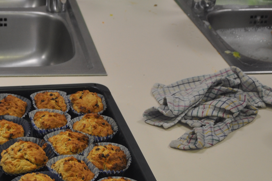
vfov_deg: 15.7
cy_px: 146
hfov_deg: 22.9
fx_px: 650
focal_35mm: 86
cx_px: 14
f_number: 4
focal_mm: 25
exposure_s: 1/60
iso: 400
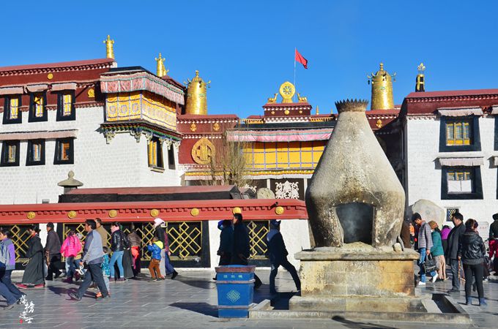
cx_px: 249
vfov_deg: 23.7
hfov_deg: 35.1
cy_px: 164
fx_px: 787
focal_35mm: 57
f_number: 11
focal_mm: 38
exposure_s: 1/160
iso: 100
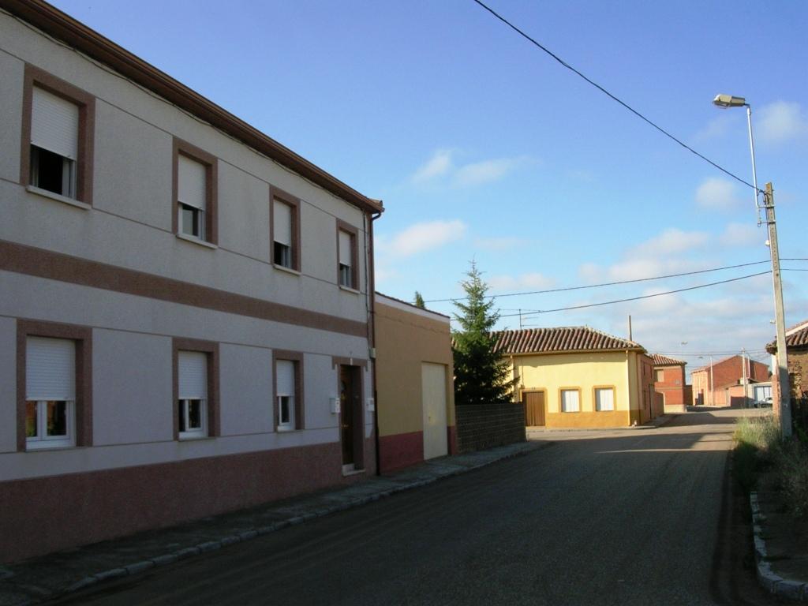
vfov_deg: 37.7
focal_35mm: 38
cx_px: 404
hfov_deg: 49.0
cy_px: 303
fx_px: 887
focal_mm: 5.8
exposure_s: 1/310
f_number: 5.6
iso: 71
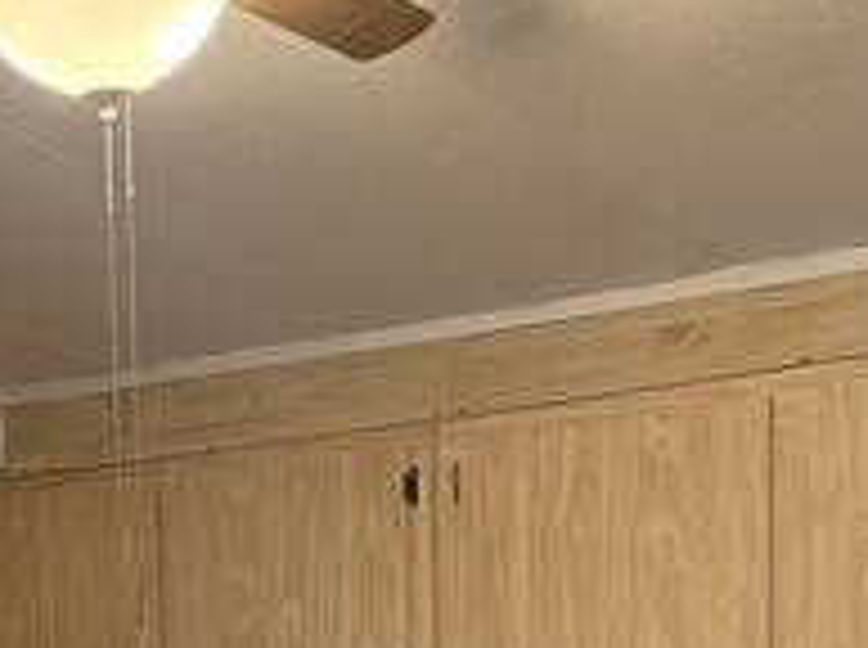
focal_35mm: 81
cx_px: 261
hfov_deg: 24.0
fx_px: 2027
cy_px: 855
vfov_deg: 17.0
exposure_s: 1/60
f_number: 1.6
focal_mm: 5.96
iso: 400
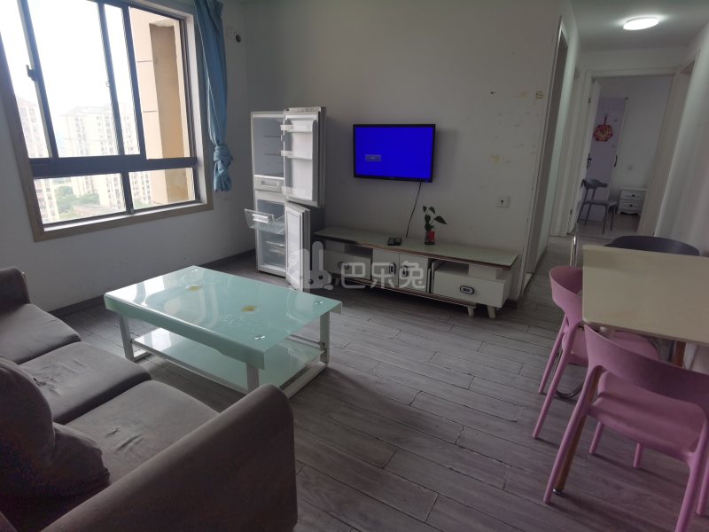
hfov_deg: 87.8
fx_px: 369
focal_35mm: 18
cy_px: 266
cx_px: 354
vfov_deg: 71.6
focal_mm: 4.4
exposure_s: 1/100
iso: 80
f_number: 1.8
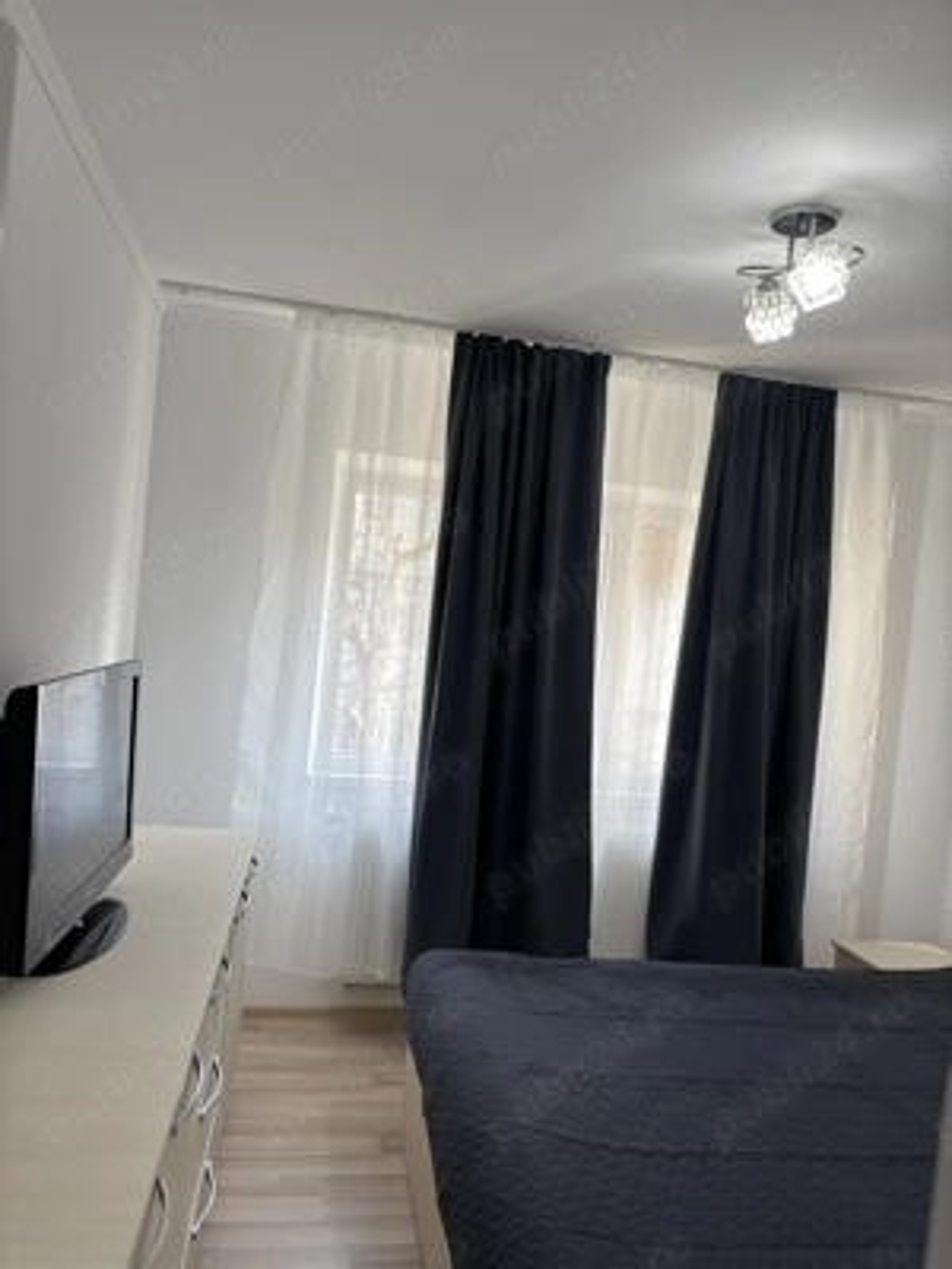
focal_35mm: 26
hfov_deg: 53.1
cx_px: 476
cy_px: 634
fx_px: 953
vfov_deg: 67.3
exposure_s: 1/100
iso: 40
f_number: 1.6
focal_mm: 5.96
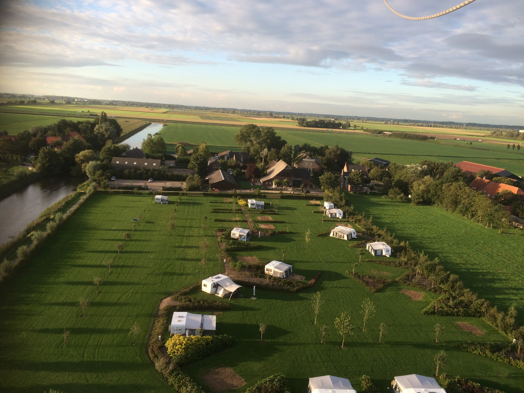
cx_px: 262
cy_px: 196
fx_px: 439
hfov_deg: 61.7
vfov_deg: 48.2
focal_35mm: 29
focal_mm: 4.15
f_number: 2.2
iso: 32
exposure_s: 1/586
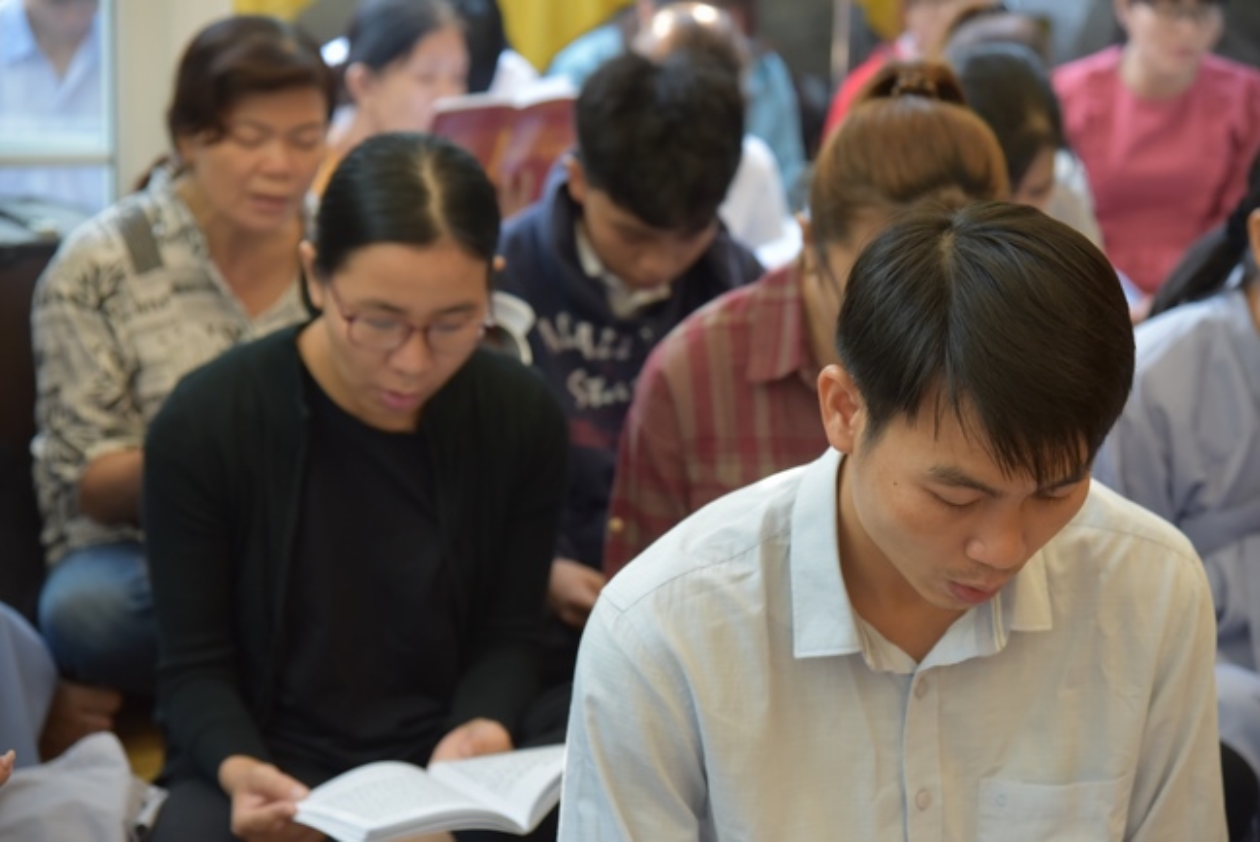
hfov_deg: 23.9
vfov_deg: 16.1
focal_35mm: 85
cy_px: 421
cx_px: 630
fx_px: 2976
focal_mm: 85
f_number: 5
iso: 1250
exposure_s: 1/100
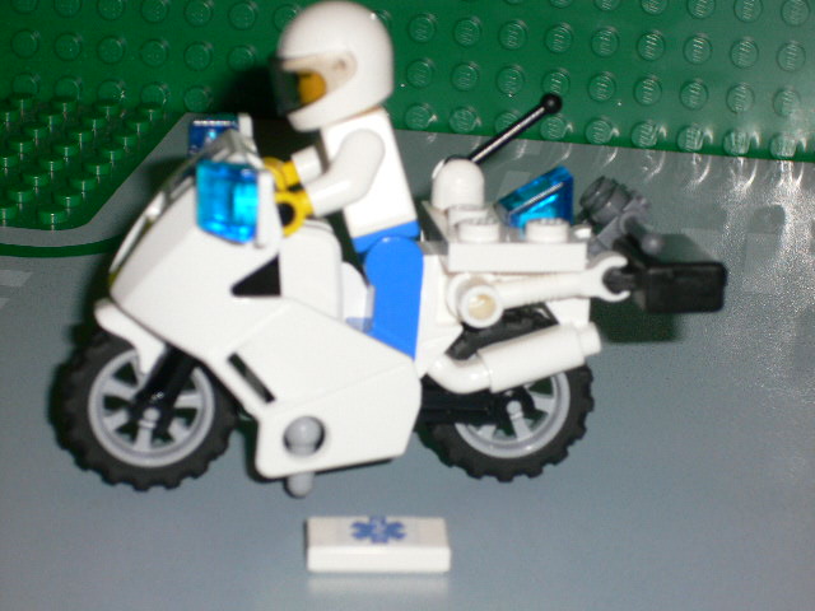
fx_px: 2472
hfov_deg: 18.7
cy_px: 306
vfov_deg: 14.1
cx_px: 408
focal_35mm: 105
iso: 100
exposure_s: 1/60
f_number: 5
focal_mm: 17.4
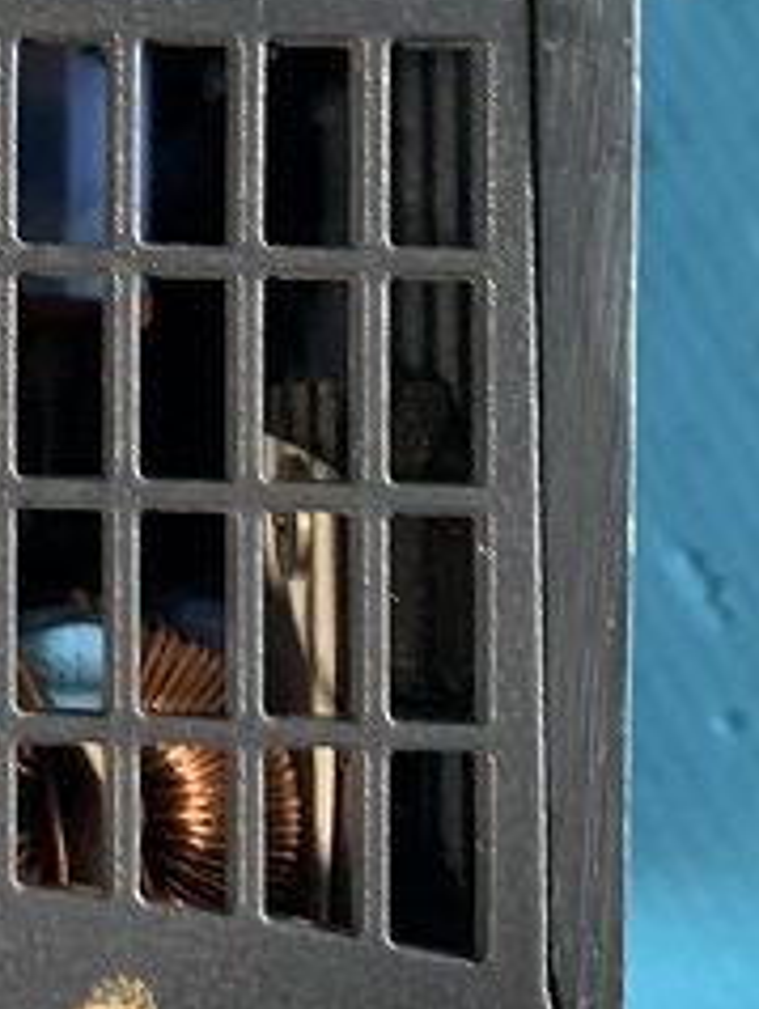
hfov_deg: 15.9
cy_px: 392
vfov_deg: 22.2
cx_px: -252
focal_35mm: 88
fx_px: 2568
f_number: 1.8
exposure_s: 1/52
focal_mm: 4.25
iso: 400
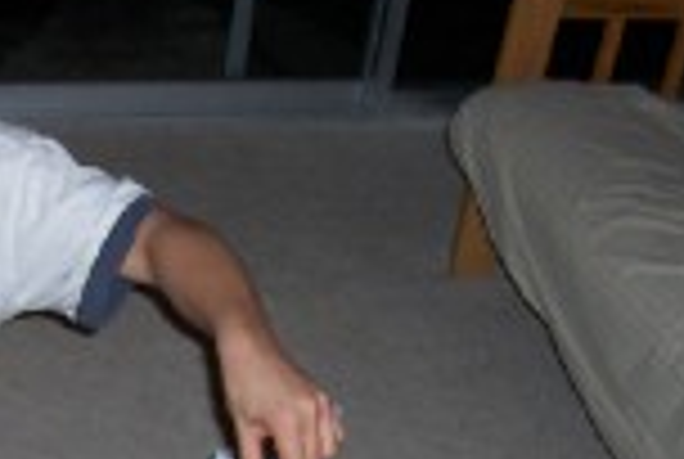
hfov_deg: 19.7
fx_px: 1923
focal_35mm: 101
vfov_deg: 13.5
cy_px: 392
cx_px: 27
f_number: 2.8
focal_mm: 5.6
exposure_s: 1/60
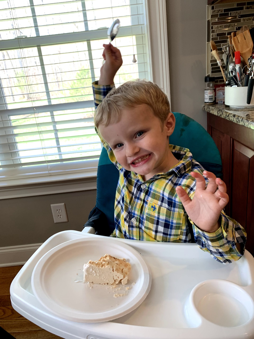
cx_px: 127
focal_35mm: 26
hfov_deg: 53.1
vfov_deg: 67.3
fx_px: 254
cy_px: 170
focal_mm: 4.3
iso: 100
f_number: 1.8
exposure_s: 1/109
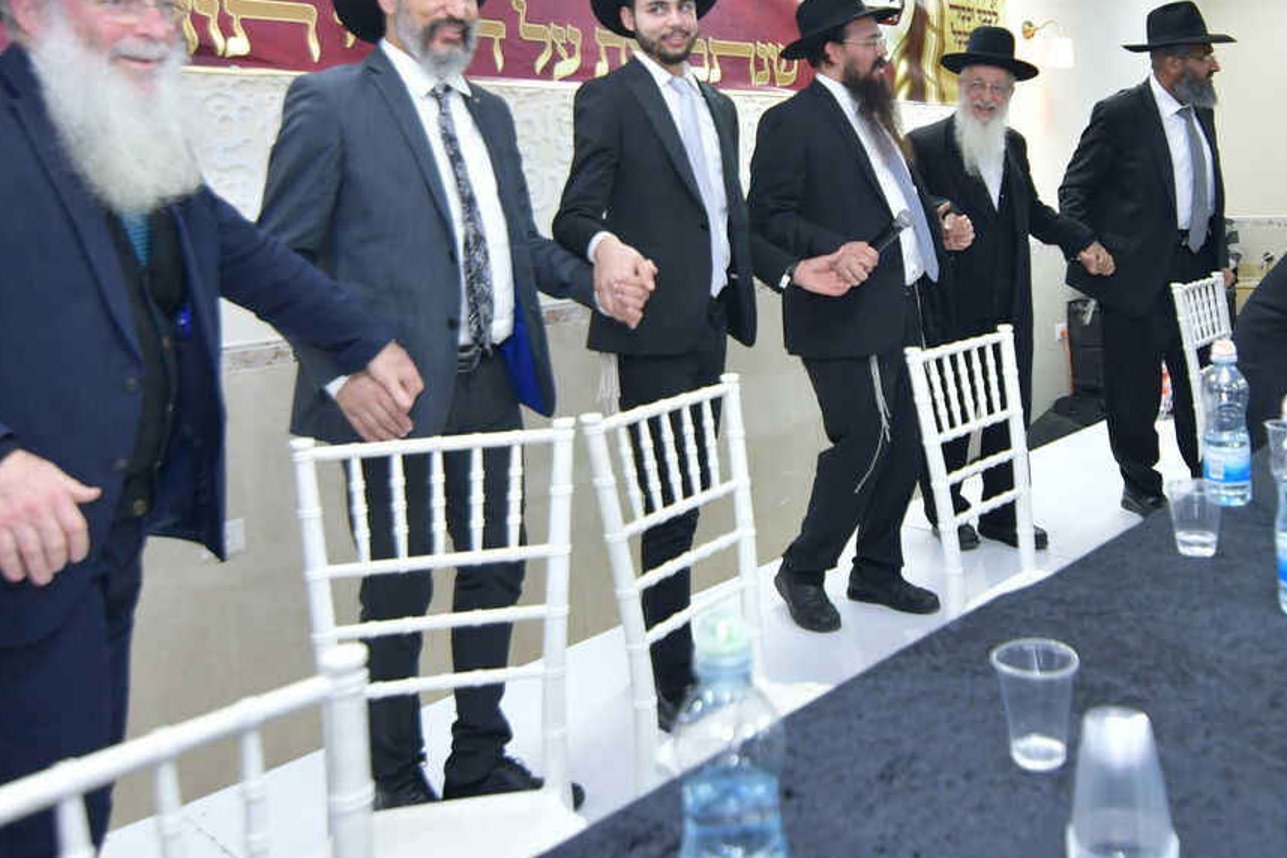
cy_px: 199
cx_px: 788
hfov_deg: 58.4
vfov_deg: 40.0
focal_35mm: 32
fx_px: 1137
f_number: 3.2
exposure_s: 1/160
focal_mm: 13
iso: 800
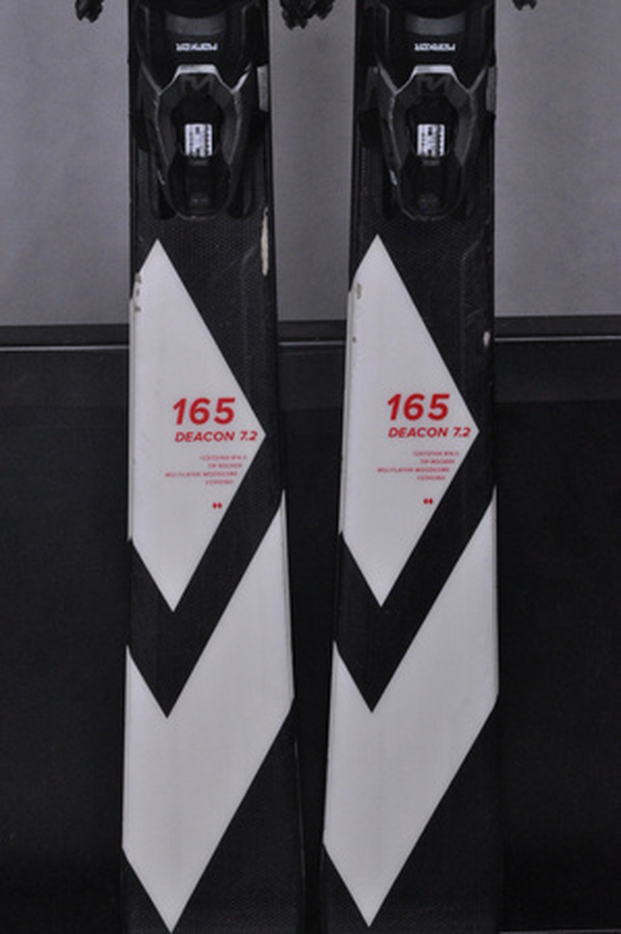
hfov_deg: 11.4
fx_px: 3112
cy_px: 467
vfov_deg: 17.1
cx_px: 310
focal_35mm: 120
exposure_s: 1/125
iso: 3200
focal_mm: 80
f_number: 11
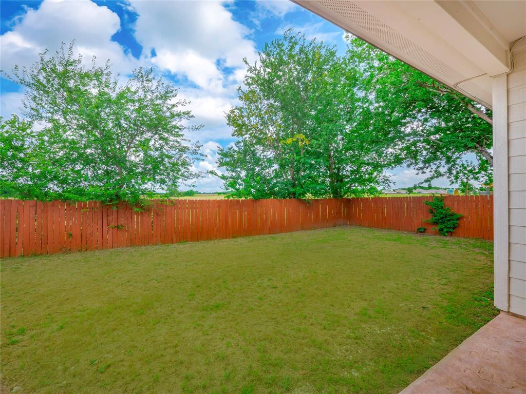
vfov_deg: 85.7
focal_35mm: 14
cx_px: 263
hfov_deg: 102.1
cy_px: 197
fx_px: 213
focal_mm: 7
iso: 200
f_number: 8
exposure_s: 1/100
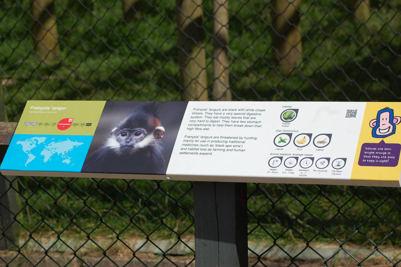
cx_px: 200
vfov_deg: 13.0
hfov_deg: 19.5
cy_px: 134
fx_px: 1169
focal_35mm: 105
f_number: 8
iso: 200
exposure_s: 1/1000
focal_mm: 70
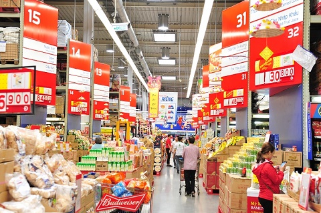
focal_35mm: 48
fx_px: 428
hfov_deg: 41.2
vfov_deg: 28.0
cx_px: 160
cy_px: 106
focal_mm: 48
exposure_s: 1/60
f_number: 5.6
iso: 1250
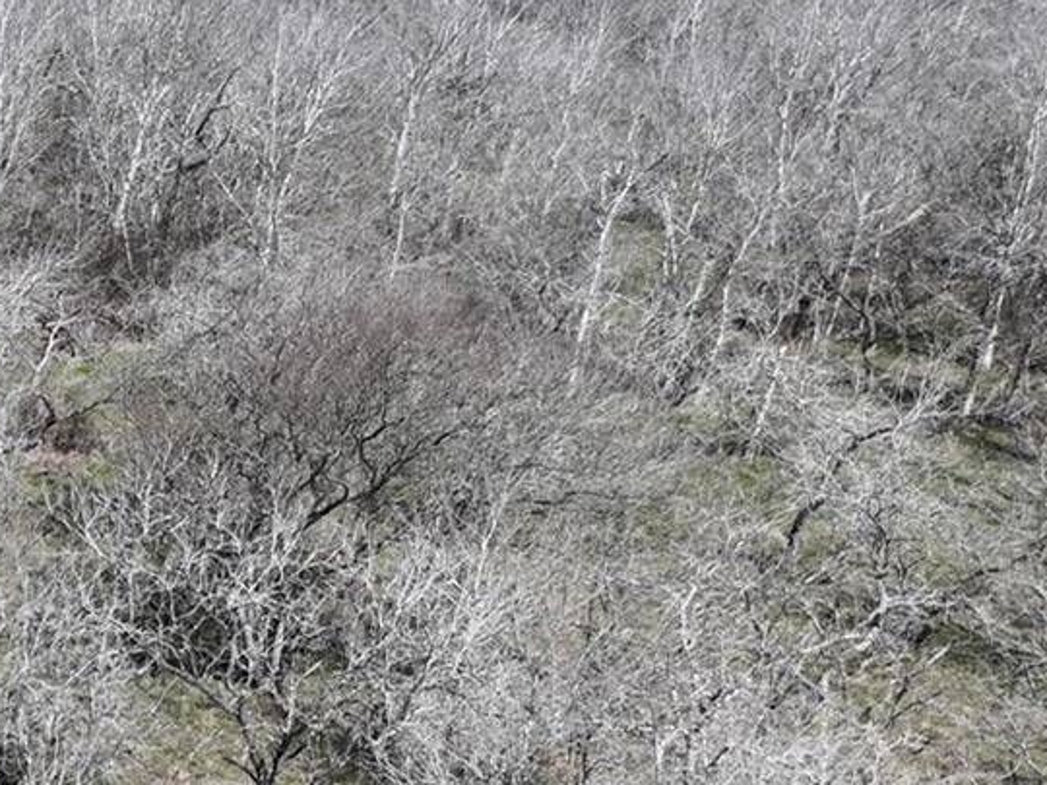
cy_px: 973
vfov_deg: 15.6
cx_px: -801
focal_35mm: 91
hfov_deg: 17.7
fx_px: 2752
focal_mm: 12.29
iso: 110
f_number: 2.8
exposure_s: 1/1600
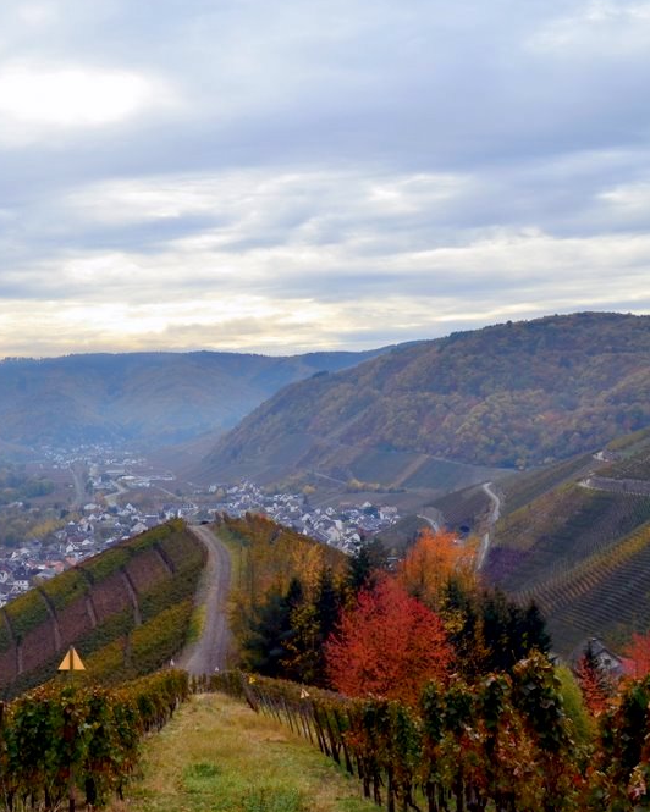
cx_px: 202
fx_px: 938
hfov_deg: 37.7
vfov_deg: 46.8
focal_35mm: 39
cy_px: 402
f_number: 7.1
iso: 200
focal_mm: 18
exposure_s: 1/400
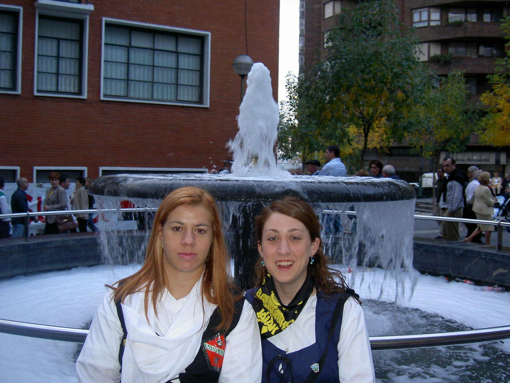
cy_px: 192
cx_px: 255
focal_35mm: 39
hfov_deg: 47.9
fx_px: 575
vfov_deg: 36.8
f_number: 2.8
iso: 100
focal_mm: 8
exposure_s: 1/59.5
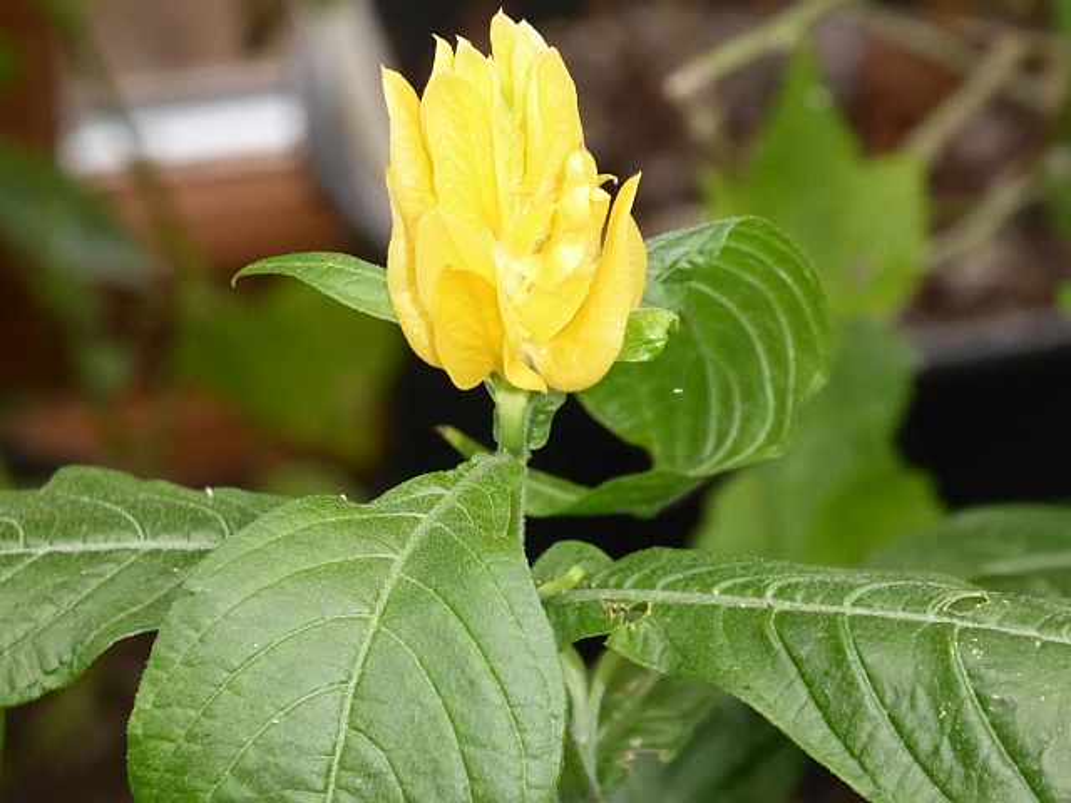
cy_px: 402
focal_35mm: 222
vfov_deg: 6.7
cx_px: 536
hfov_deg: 8.9
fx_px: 6869
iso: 800
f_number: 5.6
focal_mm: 35.8
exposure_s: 1/60
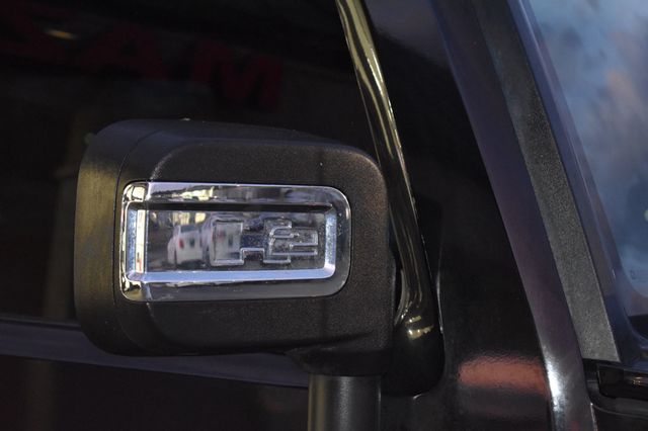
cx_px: 324
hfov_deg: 24.6
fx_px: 1484
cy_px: 216
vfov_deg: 16.5
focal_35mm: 82
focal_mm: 55
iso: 3200
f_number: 5.6
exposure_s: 1/30
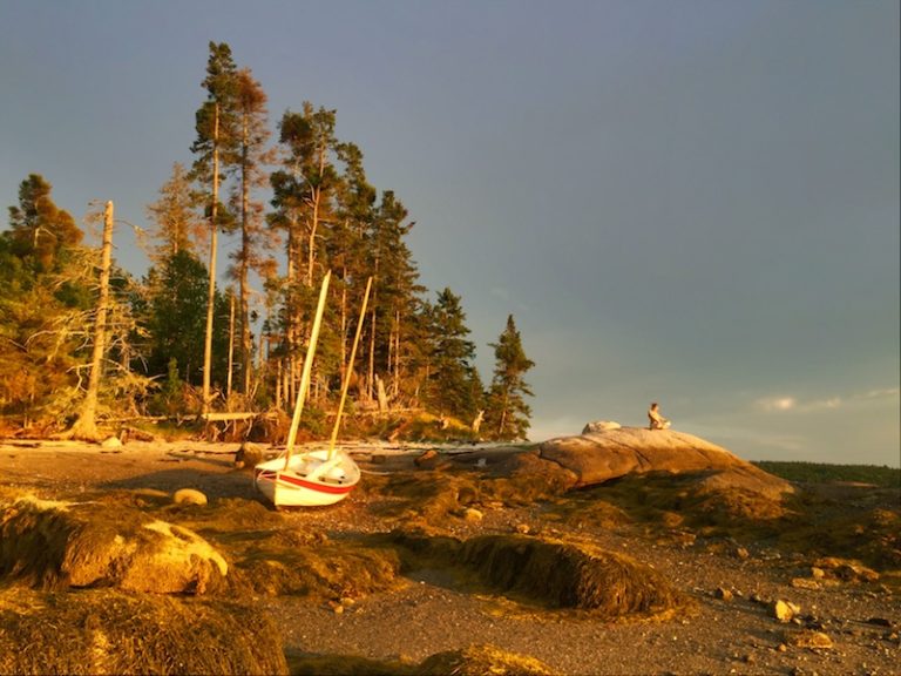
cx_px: 450
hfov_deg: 61.7
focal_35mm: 29
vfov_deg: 48.2
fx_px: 755
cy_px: 338
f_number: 2.2
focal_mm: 4.15
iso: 32
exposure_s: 1/520
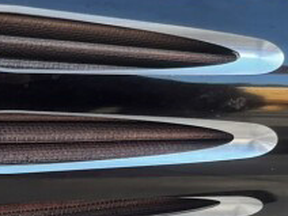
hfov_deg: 14.6
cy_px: 160
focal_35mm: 131
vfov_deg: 11.3
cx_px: -51
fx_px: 1090
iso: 40
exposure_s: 1/121
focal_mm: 5.1
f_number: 1.6
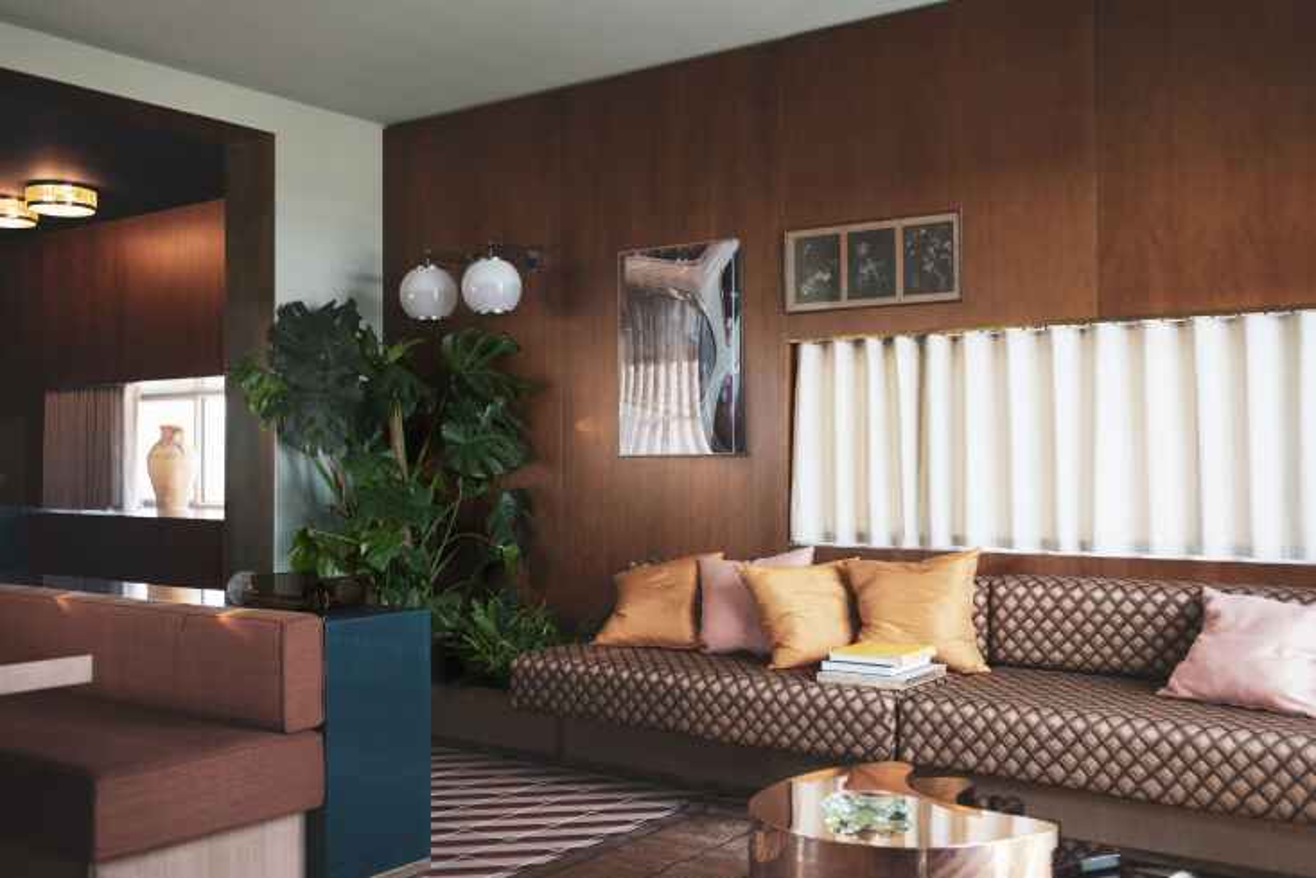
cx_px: 658
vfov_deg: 37.9
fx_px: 1280
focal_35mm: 35
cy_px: 439
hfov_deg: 54.4
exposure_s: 1/60
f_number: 4
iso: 400
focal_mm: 35
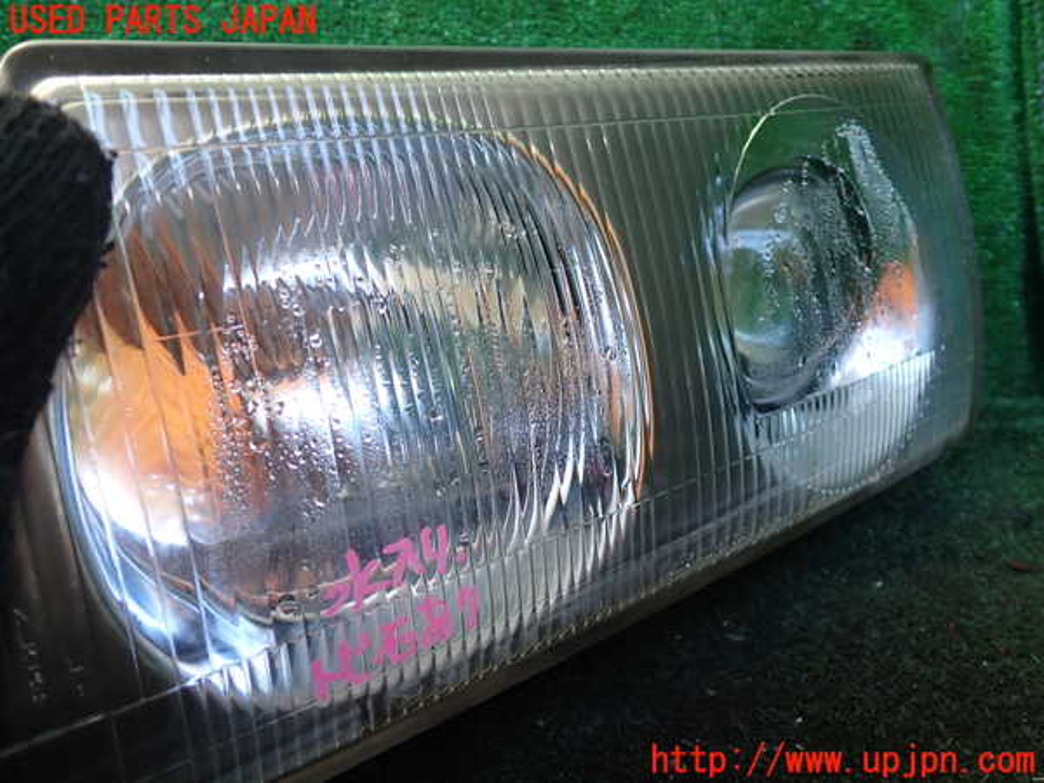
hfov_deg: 60.0
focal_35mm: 30
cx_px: 522
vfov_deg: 46.8
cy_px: 392
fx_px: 905
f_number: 2.3
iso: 100
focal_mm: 5.4
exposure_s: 1/60
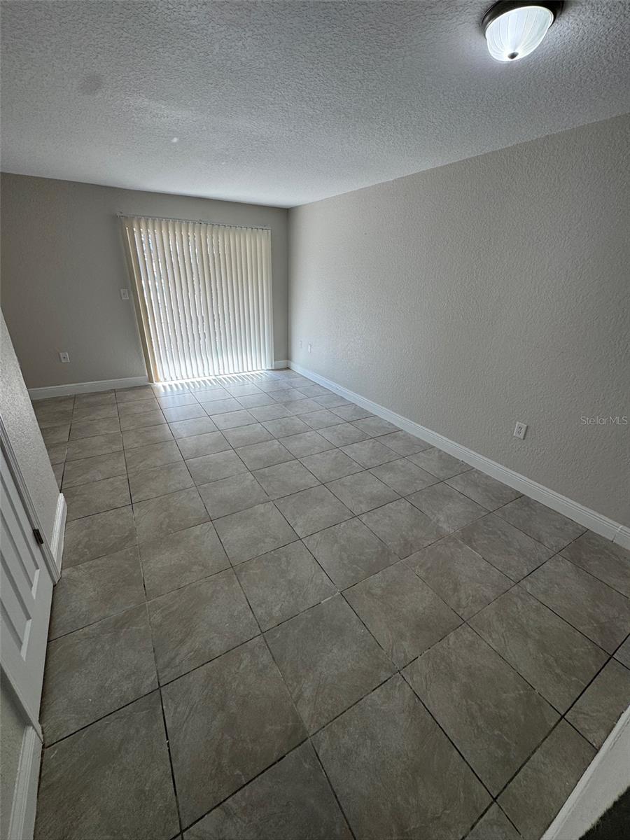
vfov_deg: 102.1
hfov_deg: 85.7
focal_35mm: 14
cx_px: 315
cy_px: 420
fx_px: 340
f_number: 2.2
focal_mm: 2.22
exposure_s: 1/126
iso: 40
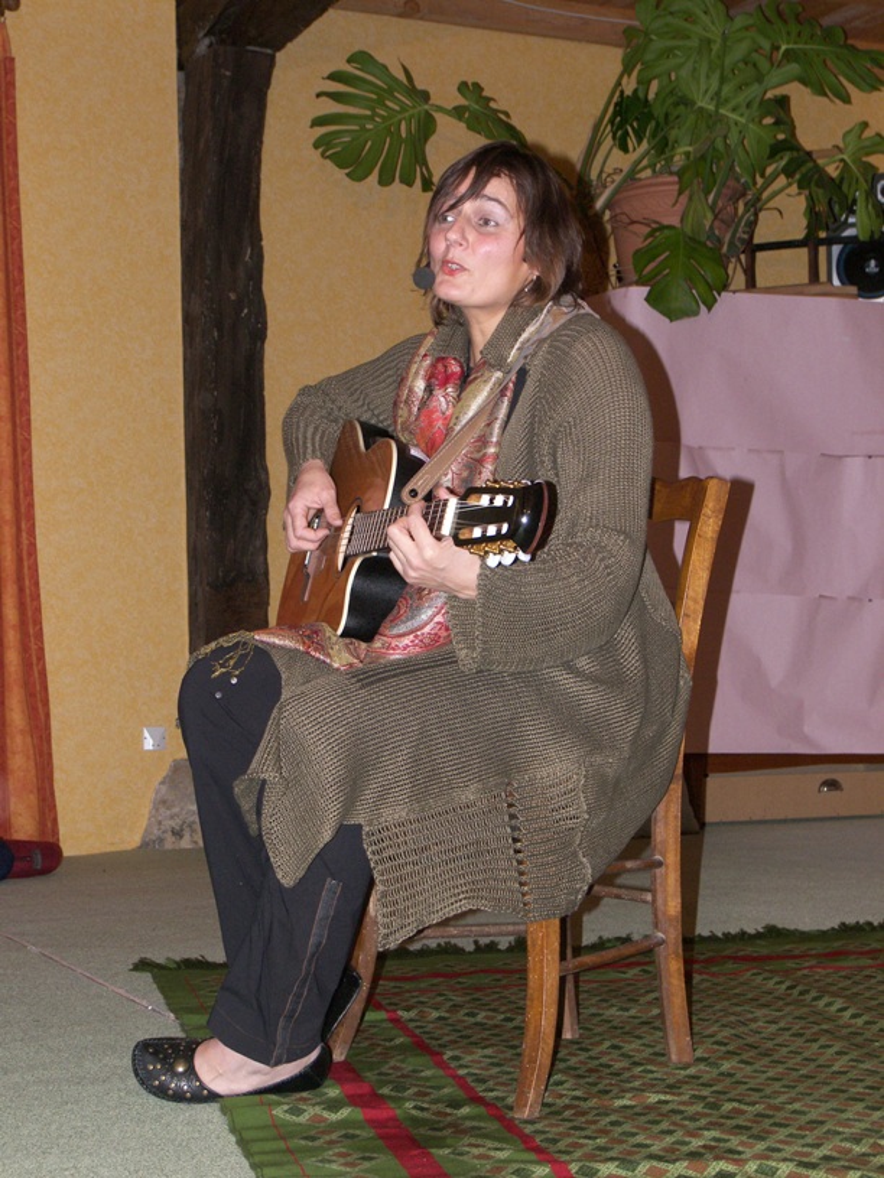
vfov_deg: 32.2
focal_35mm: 60
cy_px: 589
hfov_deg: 24.4
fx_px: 2043
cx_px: 442
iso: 160
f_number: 3.6
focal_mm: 12.6
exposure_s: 1/40
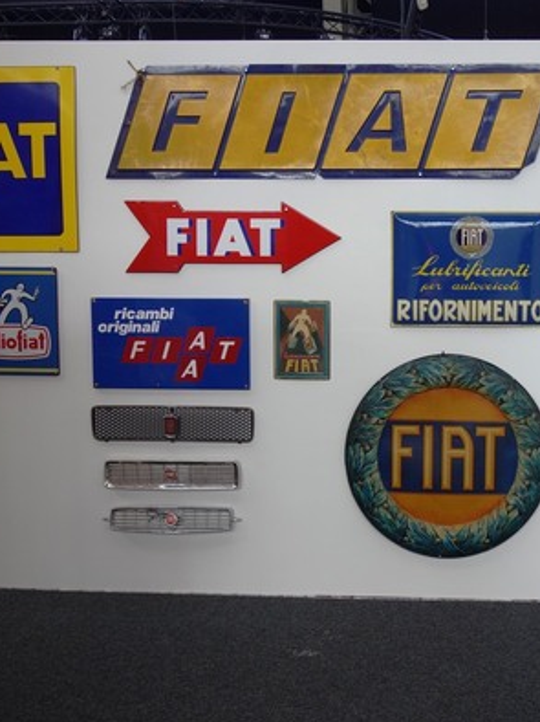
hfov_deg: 34.0
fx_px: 854
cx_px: 434
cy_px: 363
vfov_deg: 45.8
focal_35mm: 41
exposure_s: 1/100
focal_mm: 10.4
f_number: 3.5
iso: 125
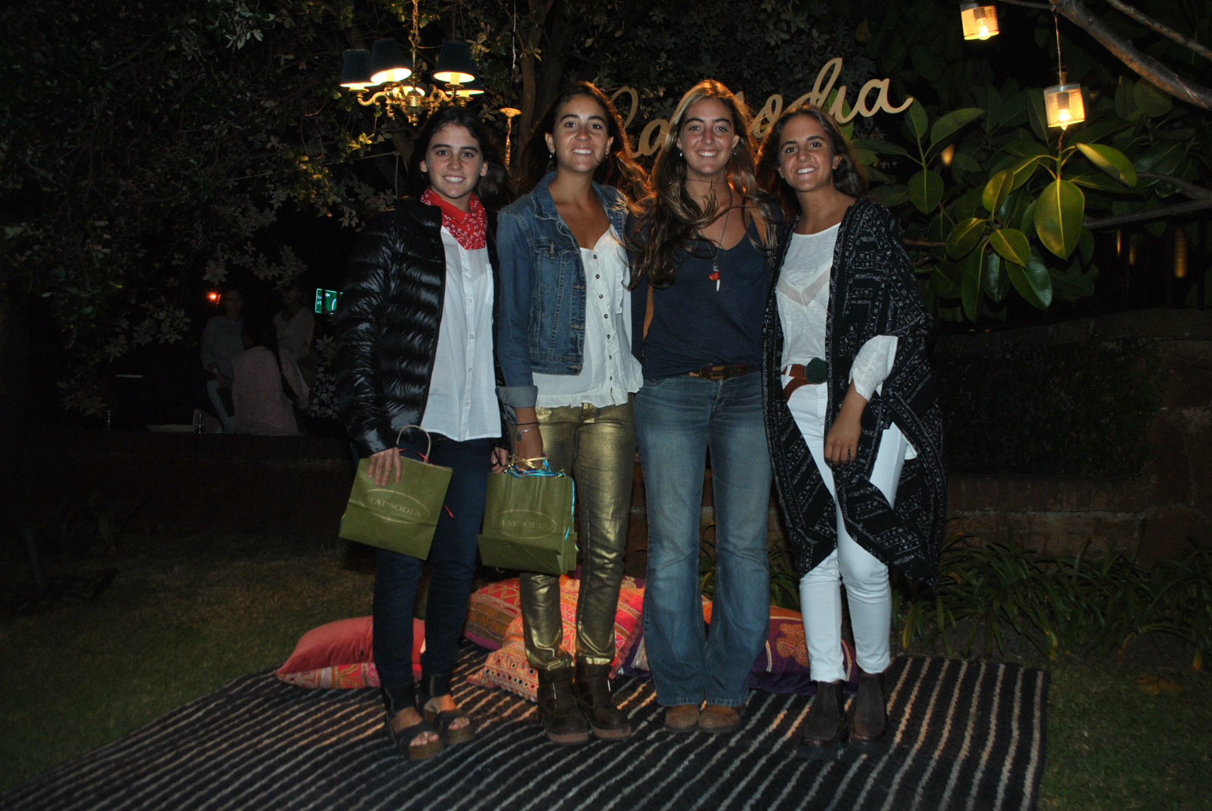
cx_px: 606
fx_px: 1112
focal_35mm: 33
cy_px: 406
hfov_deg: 57.2
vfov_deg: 40.1
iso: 400
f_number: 5.6
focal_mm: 22
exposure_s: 1/80
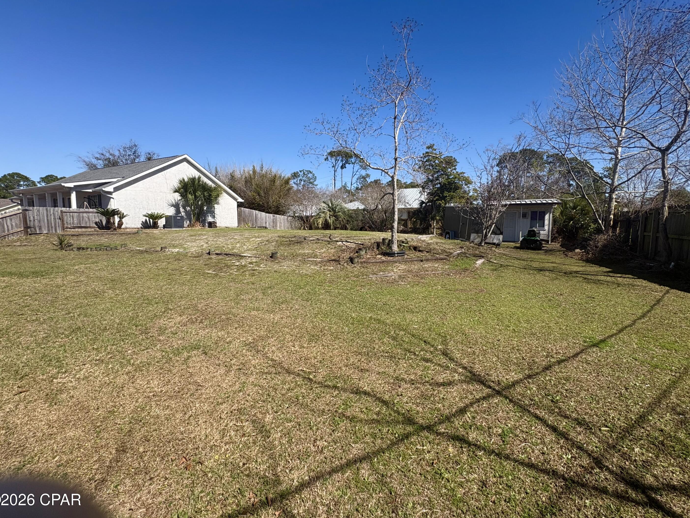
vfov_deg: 81.7
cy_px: 248
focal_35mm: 15
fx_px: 299
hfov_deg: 98.1
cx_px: 357
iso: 50
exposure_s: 1/1567
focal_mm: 2.22
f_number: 2.2
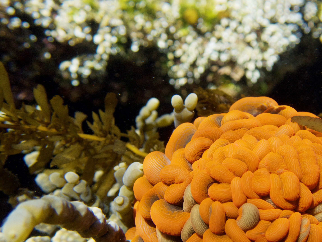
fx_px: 391
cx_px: 222
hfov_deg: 44.0
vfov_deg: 34.3
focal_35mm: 42
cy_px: 142
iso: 100
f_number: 3.2
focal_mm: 5.4
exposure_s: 1/320
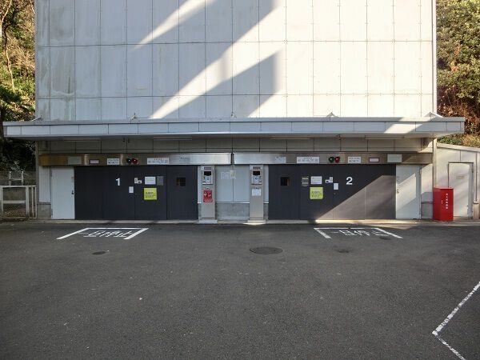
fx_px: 333
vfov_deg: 56.8
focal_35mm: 24
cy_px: 180
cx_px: 240
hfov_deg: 71.6
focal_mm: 4.24
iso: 80
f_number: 3
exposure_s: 1/160
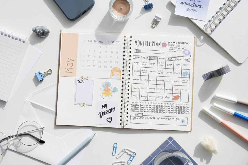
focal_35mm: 42
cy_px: 82
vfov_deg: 31.8
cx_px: 124
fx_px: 289
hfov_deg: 46.4
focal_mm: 42
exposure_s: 1/1000
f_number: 6.3
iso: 250
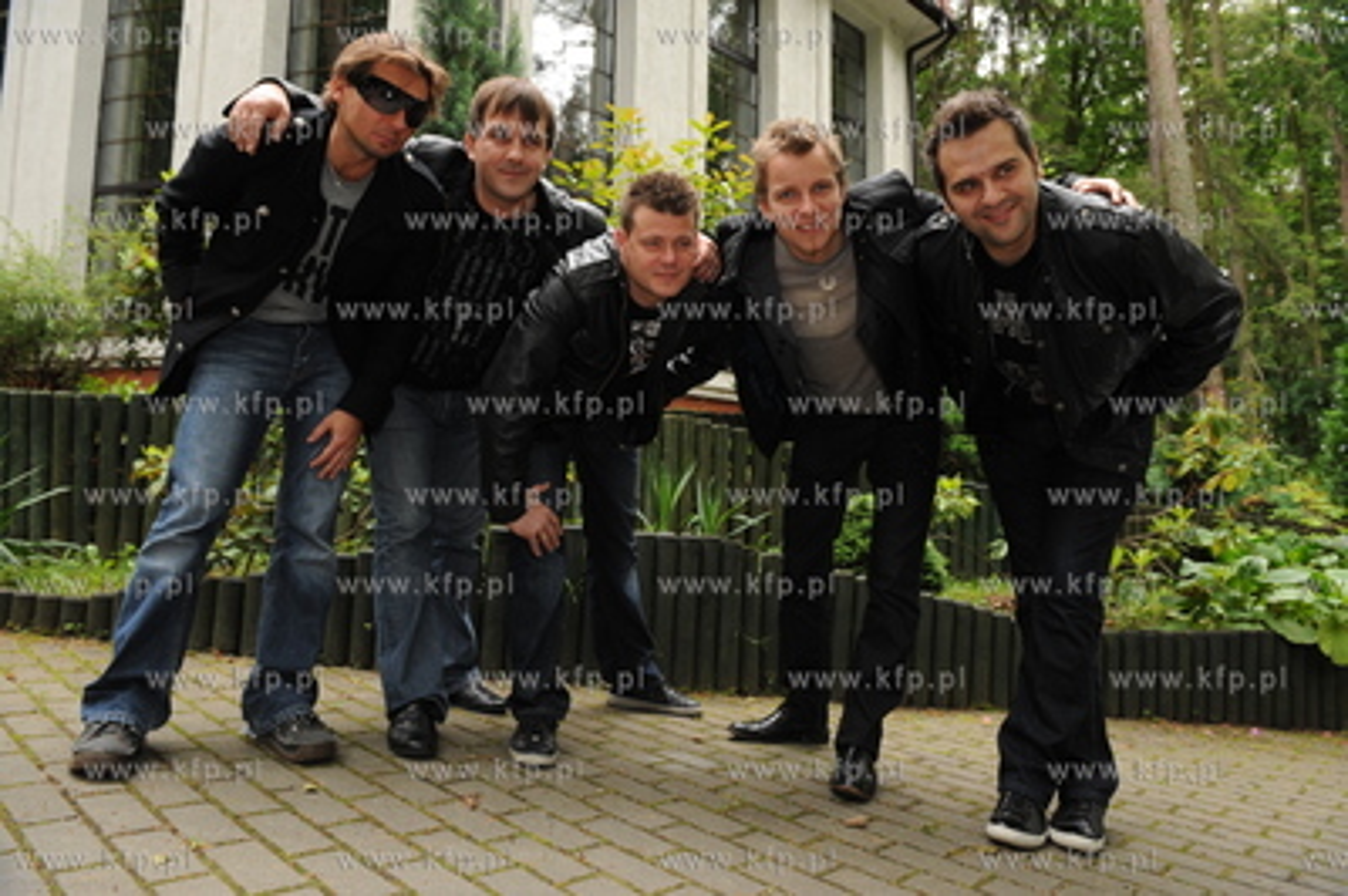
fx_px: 898
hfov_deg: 73.8
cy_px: 448
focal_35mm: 24
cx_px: 674
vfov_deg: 53.1
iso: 800
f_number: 5.6
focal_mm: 24
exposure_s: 1/125
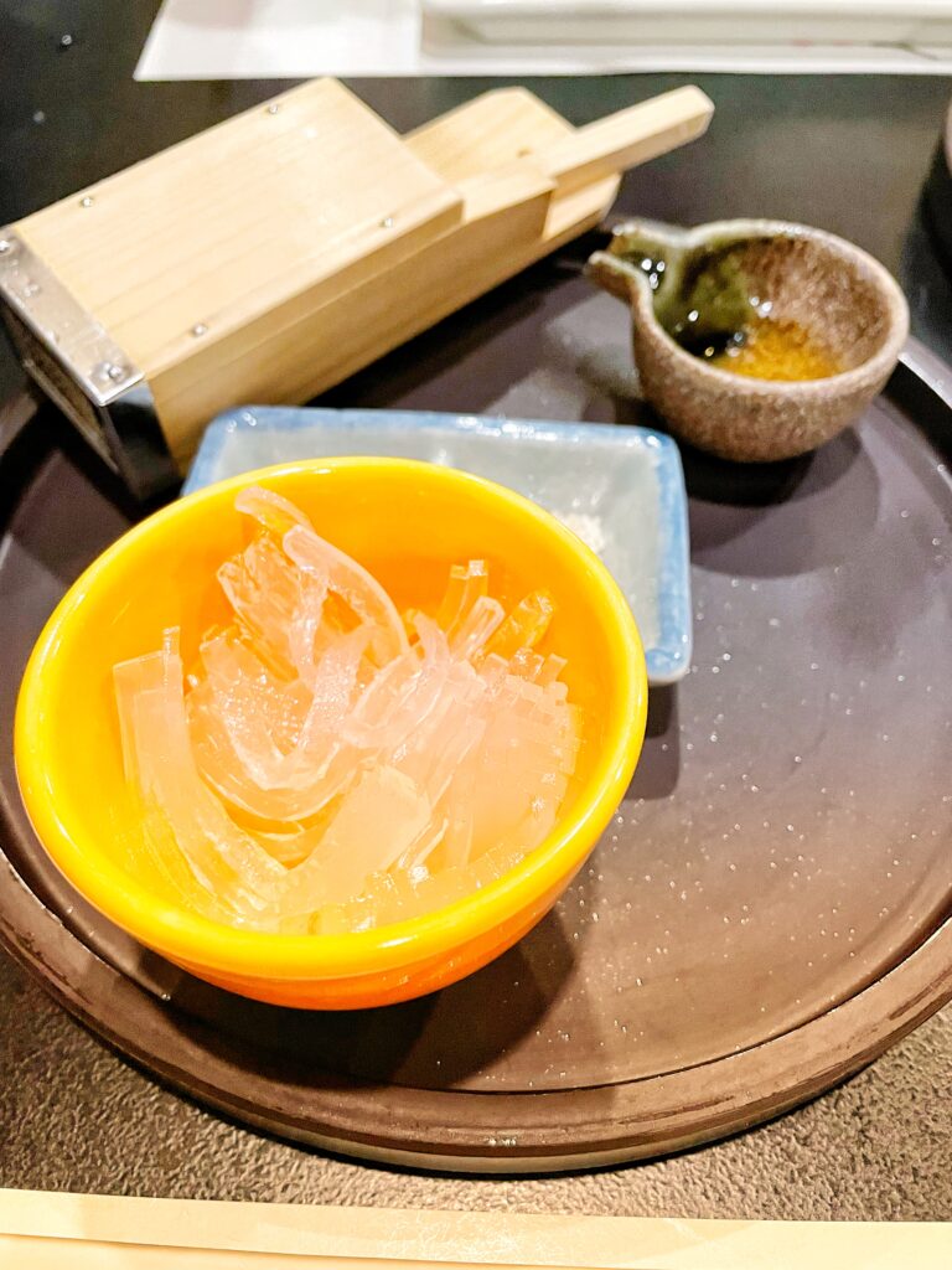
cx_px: 476
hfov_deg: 53.1
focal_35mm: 26
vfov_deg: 67.3
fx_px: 953
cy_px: 635
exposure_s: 1/33
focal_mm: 4.2
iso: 500
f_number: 1.6
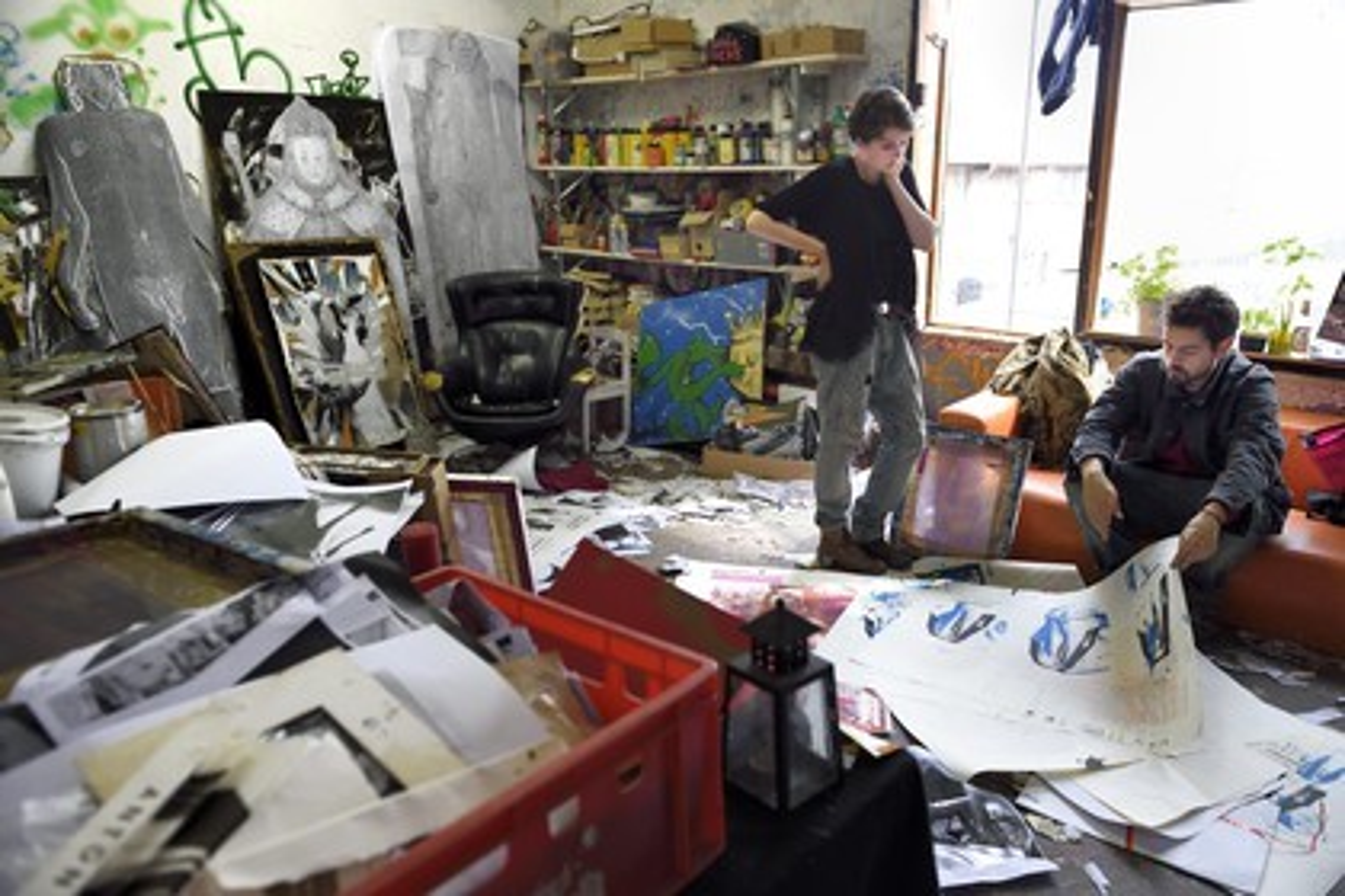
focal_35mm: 24
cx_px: 672
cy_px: 448
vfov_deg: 53.1
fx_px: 897
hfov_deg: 73.7
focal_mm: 24
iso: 1600
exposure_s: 1/250
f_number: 4
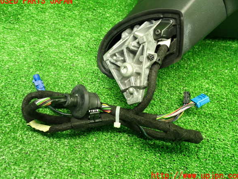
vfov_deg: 45.4
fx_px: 213
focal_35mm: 31
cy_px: 88
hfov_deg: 58.4
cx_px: 121
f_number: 2.3
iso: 400
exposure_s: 1/30
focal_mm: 5.4
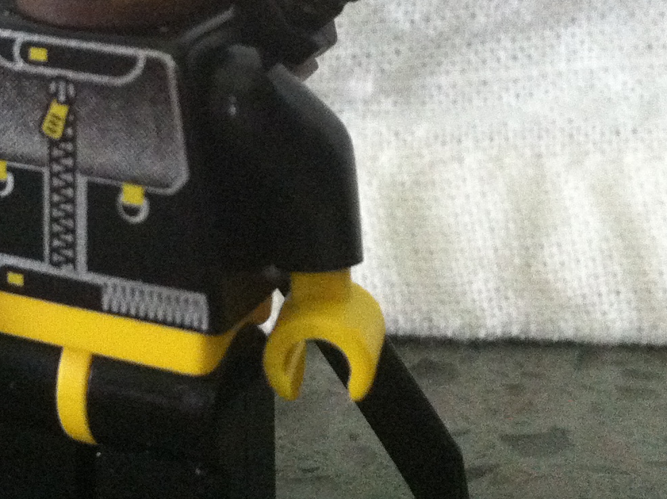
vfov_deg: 16.0
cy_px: 135
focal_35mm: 92
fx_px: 1771
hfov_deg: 21.1
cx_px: 135
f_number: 2.8
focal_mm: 3.85
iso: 400
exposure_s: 1/15
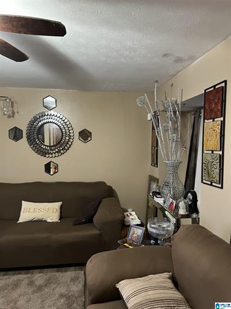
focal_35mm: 26
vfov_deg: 67.3
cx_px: 116
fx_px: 231
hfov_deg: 53.1
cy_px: 154
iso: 400
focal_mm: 5.7
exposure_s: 1/40
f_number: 1.5
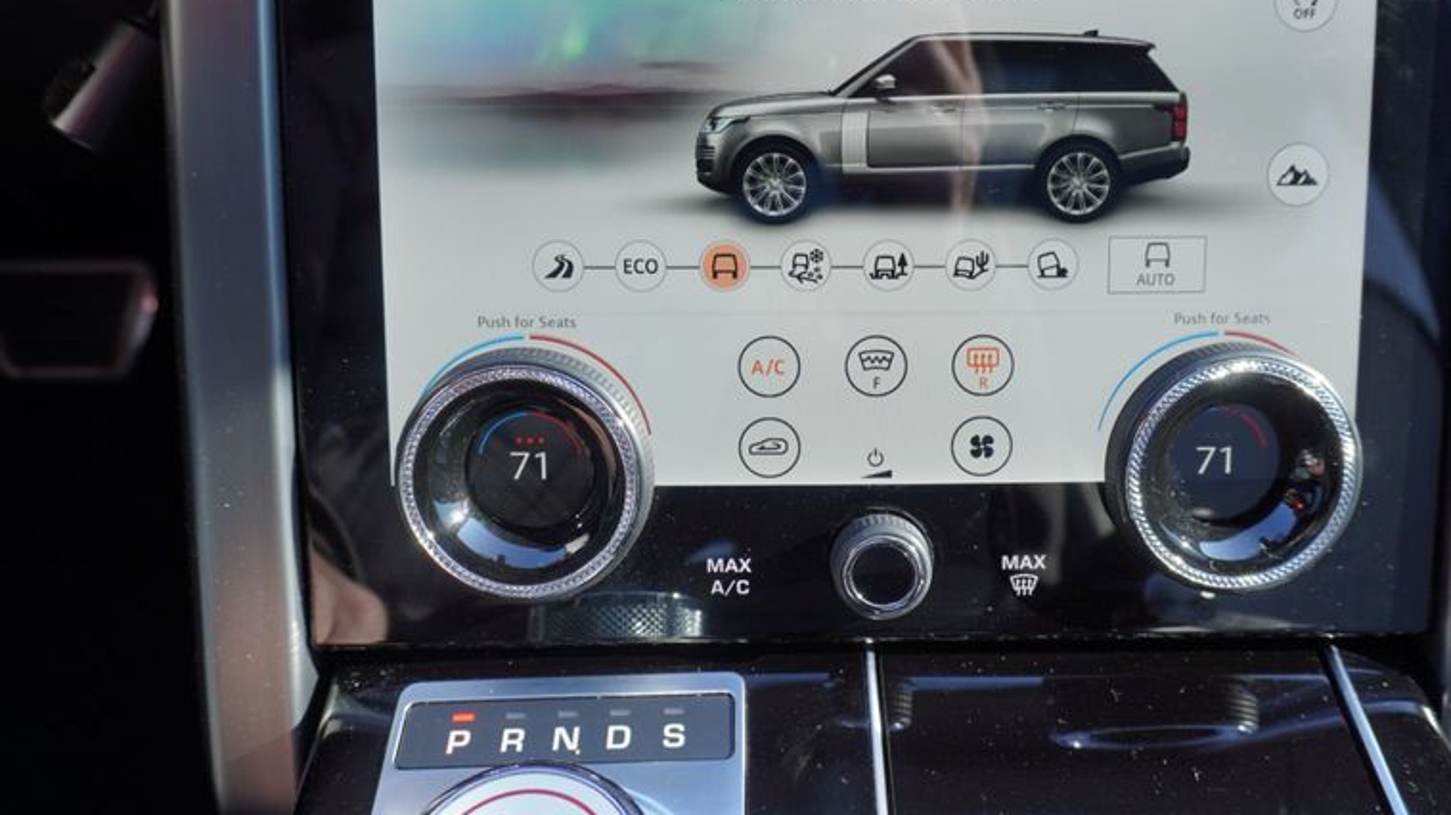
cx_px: 781
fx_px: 1308
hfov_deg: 58.0
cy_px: 275
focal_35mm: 34
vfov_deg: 34.3
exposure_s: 1/60
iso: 100
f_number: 4
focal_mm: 16
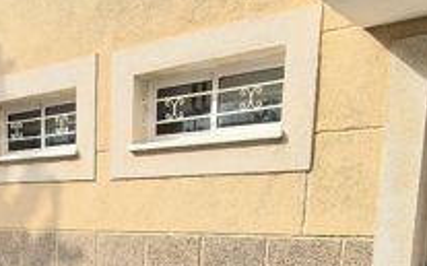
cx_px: 127
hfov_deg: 41.8
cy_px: 336
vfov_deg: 24.3
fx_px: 547
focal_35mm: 47
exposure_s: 1/1429
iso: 50
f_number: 2.2
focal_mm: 2.2
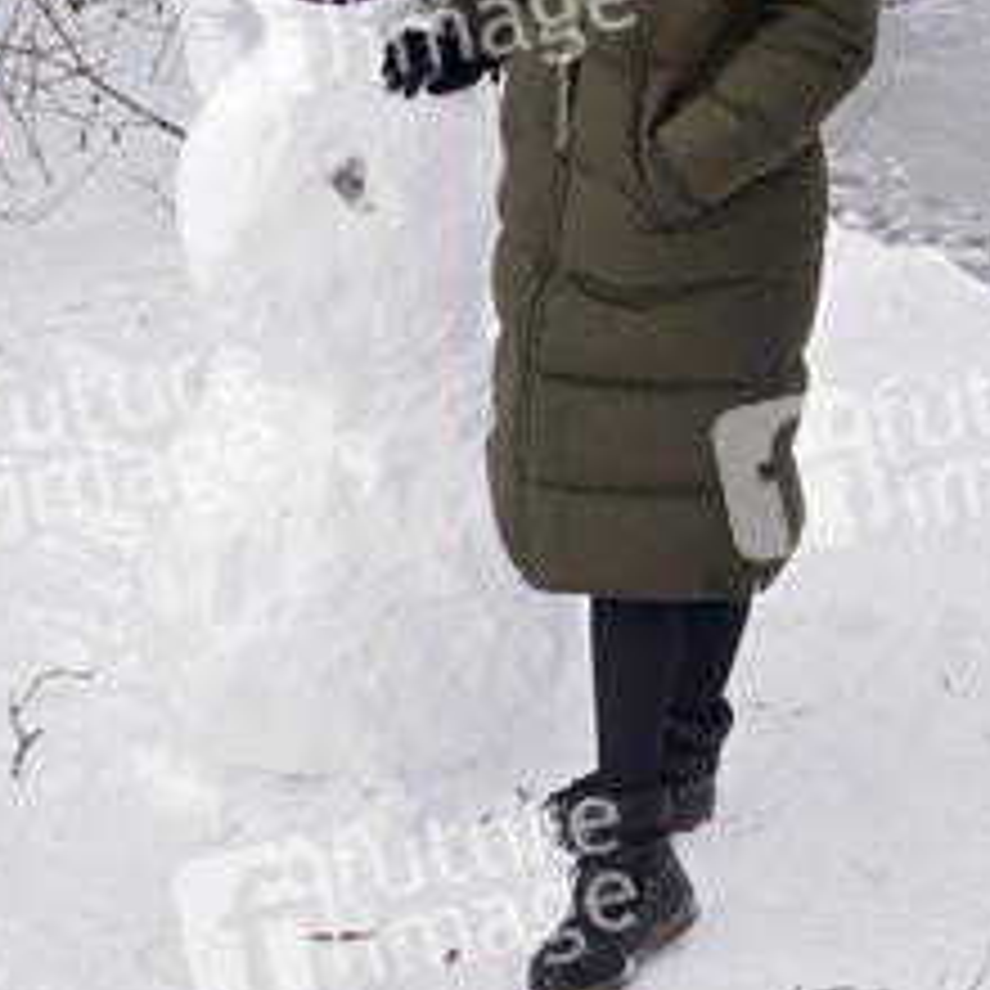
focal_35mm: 71
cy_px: 230
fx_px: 2297
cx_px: 536
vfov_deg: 24.0
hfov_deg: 24.3
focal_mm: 46
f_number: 11
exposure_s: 1/160
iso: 640
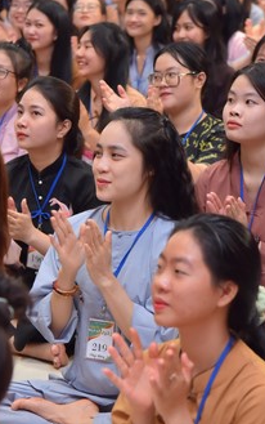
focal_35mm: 157
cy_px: 250
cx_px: 66
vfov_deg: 13.3
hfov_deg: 8.4
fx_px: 1812
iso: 1250
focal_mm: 78
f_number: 5
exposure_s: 1/125
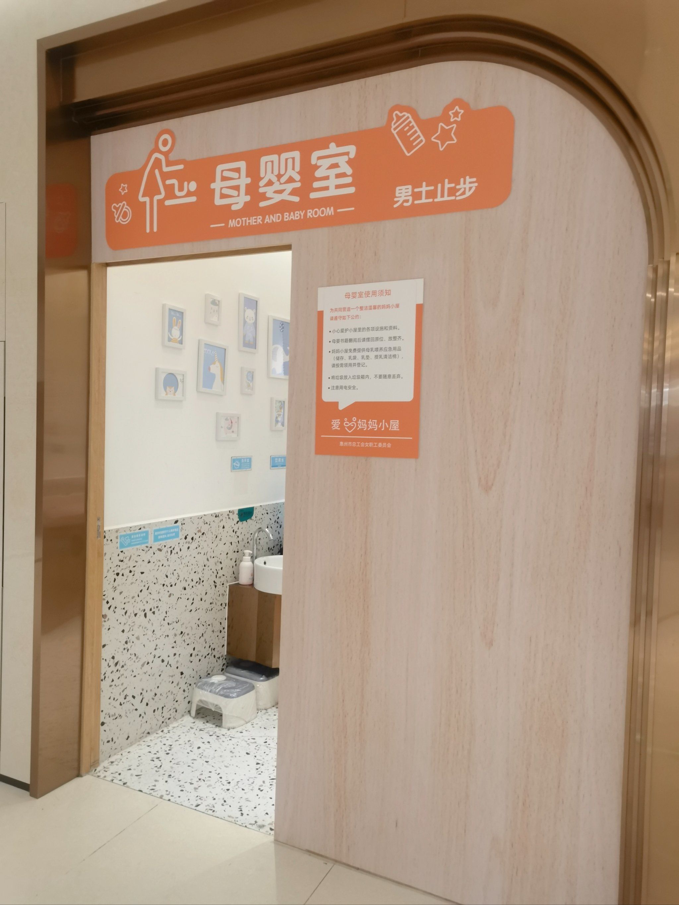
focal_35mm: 27
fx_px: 706
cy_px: 452
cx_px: 340
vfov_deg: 65.3
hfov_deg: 51.4
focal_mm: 5.58
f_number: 1.9
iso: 250
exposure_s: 1/50
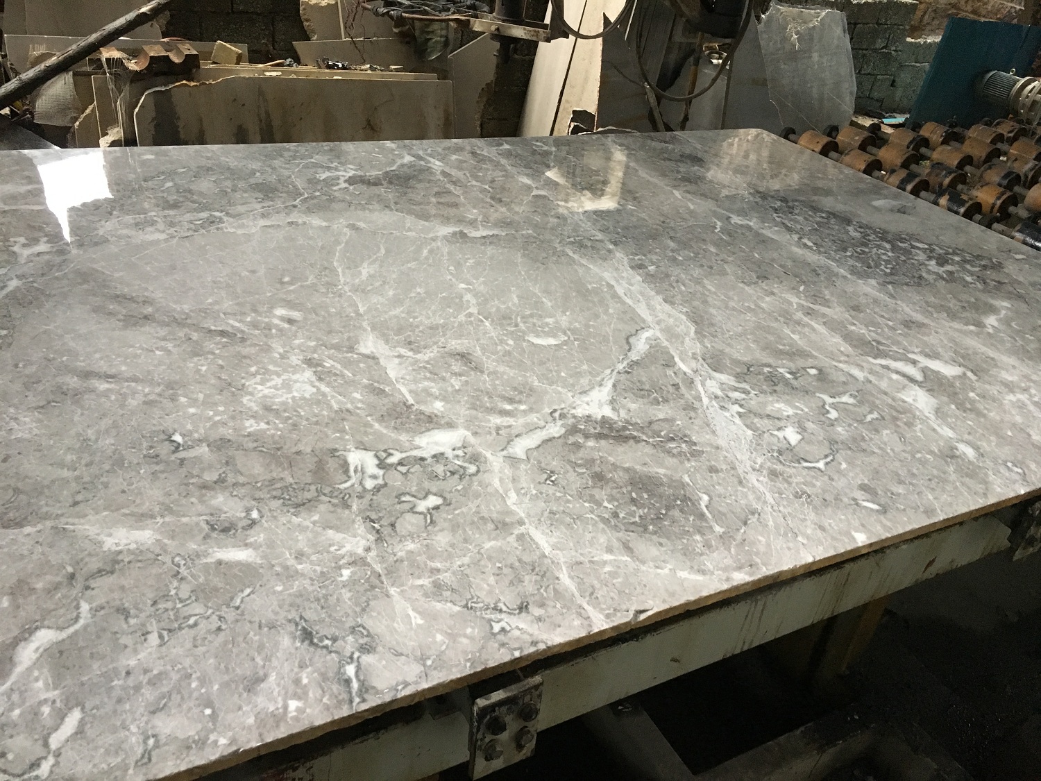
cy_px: 390
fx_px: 872
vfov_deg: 48.2
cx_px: 520
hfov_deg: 61.7
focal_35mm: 29
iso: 250
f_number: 2.2
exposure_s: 1/33
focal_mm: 4.15
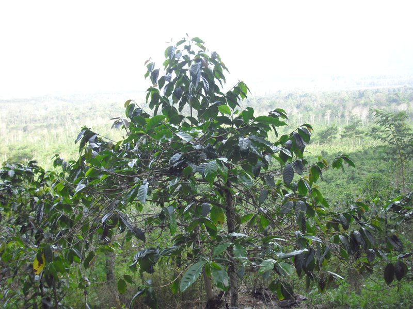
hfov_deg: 49.0
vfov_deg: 37.7
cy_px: 154
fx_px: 453
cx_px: 206
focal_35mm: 38
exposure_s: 1/100
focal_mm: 6.2
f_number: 2.8
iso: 100
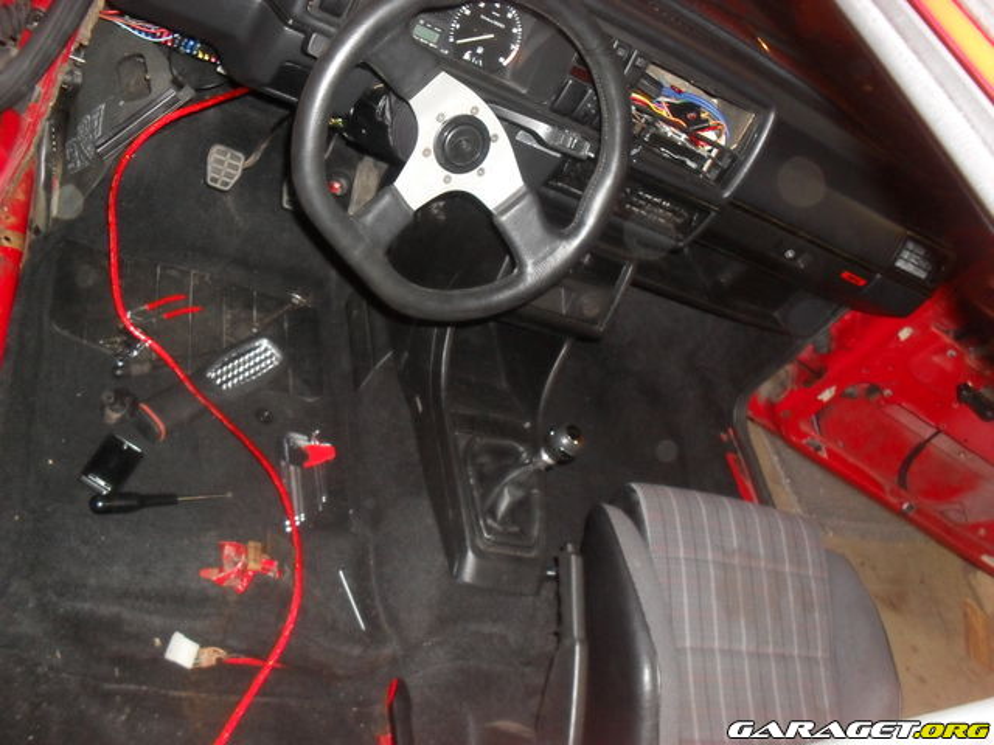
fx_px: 1005
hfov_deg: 52.6
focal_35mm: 35
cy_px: 372
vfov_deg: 40.7
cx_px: 497
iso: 400
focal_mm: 6.3
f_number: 3.2
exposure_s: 1/45
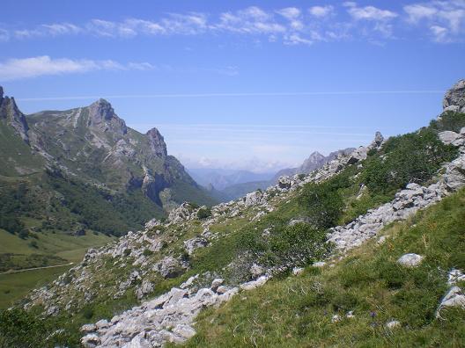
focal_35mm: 38
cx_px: 232
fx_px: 510
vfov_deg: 37.7
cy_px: 174
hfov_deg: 49.0
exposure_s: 1/320
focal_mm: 6.3
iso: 64
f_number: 4.6
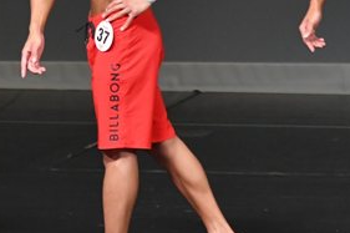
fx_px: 8434
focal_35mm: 868
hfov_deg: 2.4
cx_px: 111
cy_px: 21
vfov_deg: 1.6
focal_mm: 210
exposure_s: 1/400
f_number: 5.6
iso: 4000
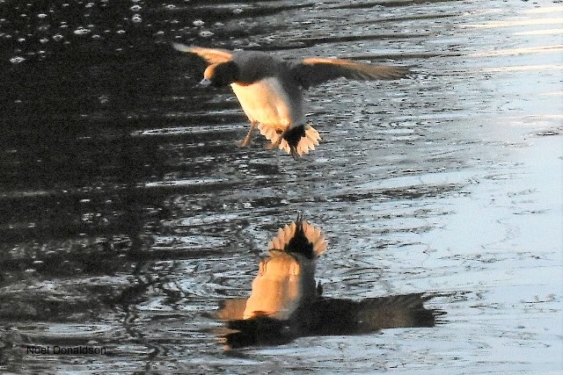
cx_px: 282
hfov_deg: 15.2
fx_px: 2112
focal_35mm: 135
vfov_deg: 10.2
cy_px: 188
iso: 2000
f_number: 14
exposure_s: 1/800
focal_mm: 90
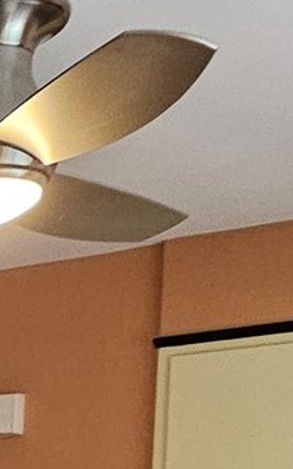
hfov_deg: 11.3
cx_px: -466
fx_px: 1163
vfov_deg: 20.0
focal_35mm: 91
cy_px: 679
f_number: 2.2
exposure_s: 1/30
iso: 500
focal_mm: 2.2
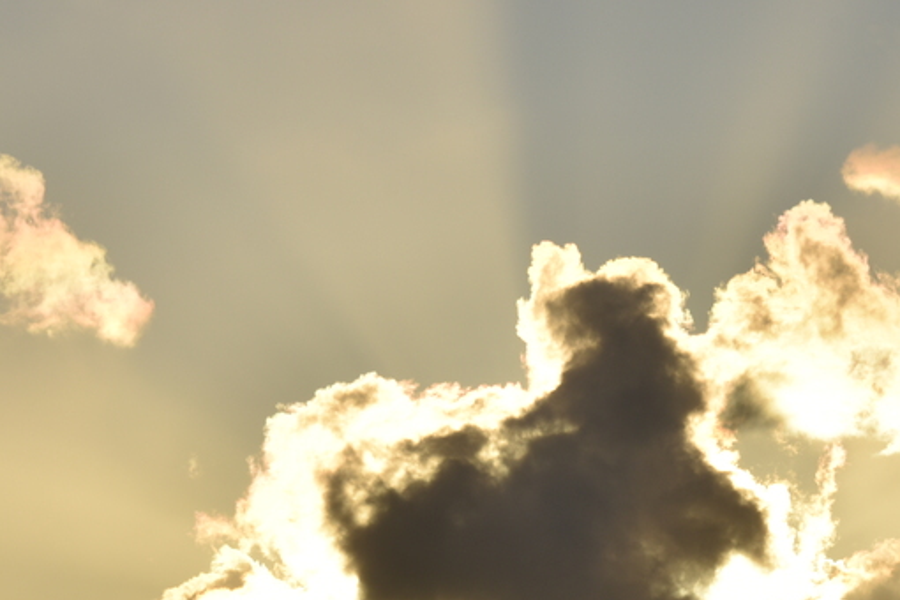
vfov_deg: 4.9
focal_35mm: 281
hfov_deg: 7.3
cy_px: 683
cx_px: 692
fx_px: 7024
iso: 100
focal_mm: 112
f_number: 11
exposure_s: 1/500
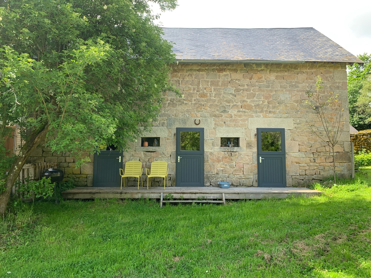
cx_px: 186
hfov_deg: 67.3
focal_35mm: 26
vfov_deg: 53.1
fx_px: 279
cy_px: 139
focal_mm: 4.25
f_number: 1.8
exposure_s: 1/282
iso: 25
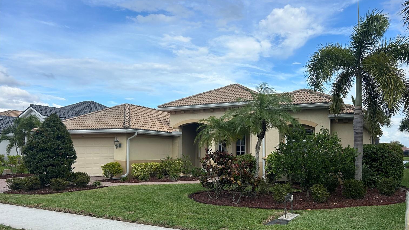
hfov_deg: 64.3
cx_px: 216
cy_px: 120
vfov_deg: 38.9
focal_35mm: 30
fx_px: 325
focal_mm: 5.7
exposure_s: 1/3356
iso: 50
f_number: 1.5
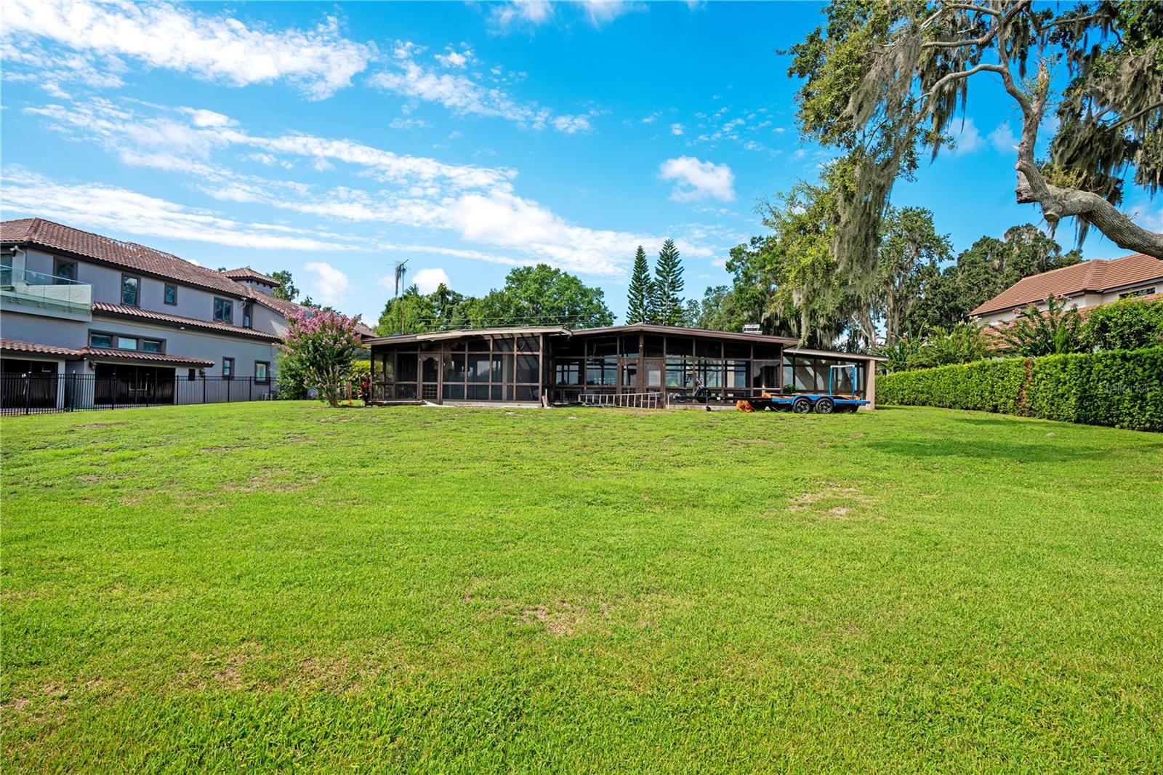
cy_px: 388
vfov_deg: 70.4
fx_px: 549
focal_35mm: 17
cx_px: 582
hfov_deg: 93.3
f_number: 9
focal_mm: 17
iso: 100
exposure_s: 1/125
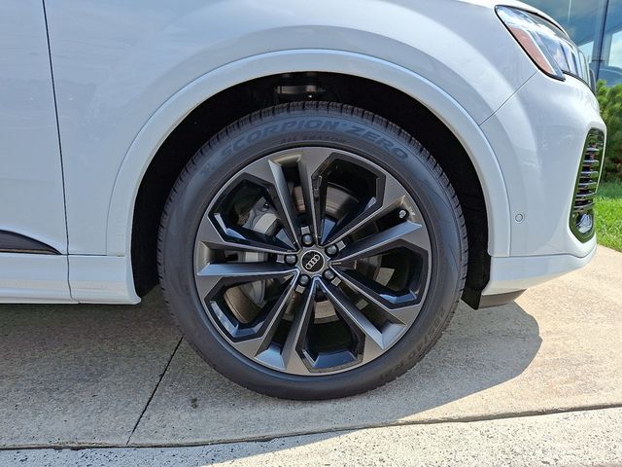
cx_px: 311
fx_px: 449
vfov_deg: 54.9
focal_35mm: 25
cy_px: 234
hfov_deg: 69.4
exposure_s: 1/1000
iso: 25
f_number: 1.8
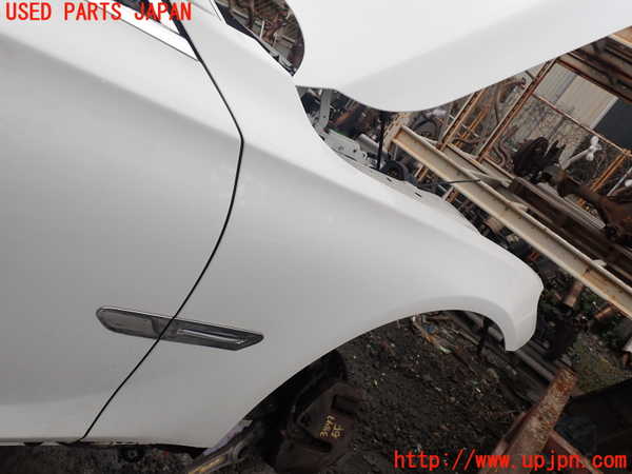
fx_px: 548
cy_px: 237
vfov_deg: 46.8
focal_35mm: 30
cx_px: 316
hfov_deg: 60.0
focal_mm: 5.4
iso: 100
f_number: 3.2
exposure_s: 1/200
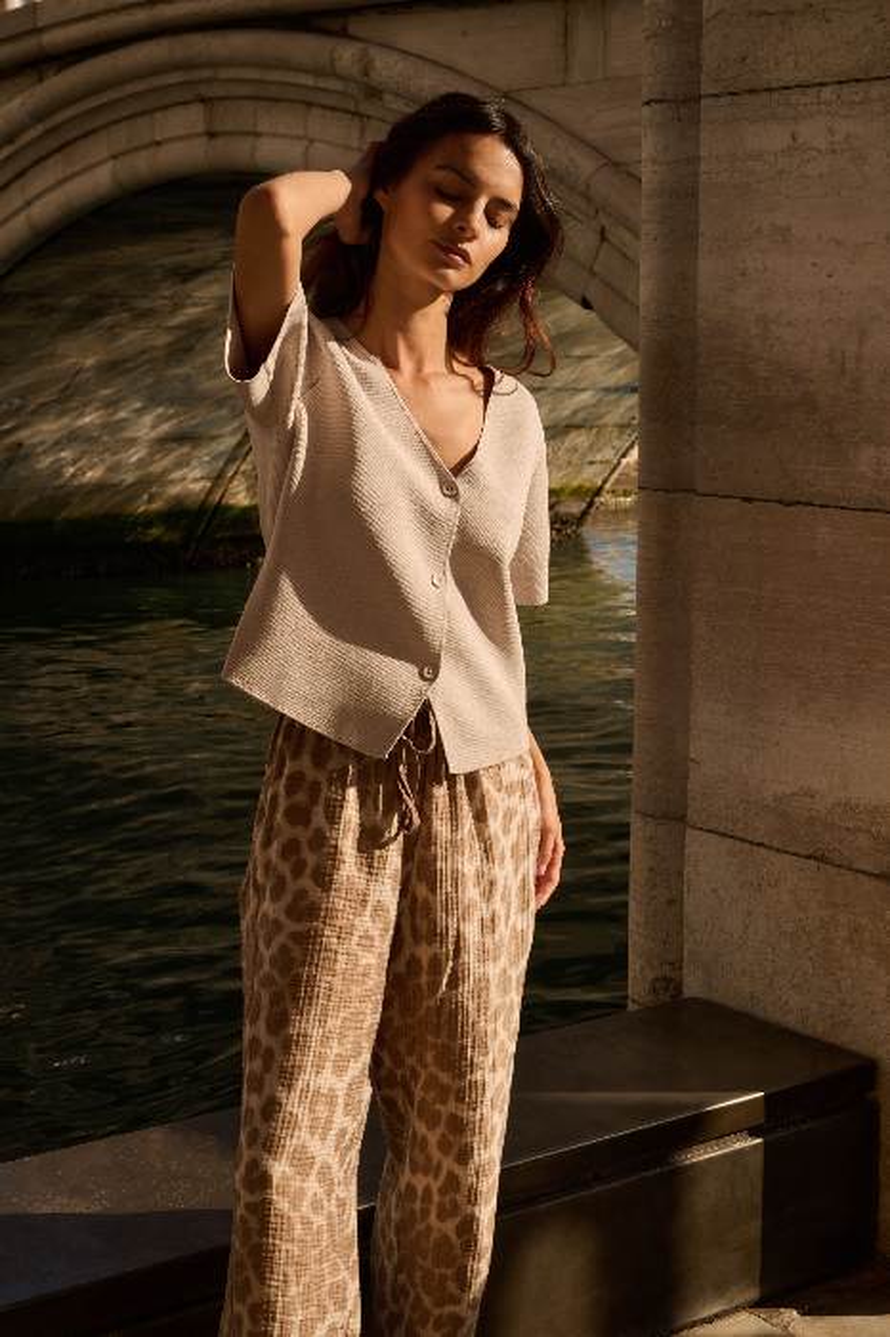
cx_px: 445
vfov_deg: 33.9
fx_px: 2190
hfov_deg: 23.0
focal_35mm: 59
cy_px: 668
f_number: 14
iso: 500
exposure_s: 1/320
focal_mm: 59
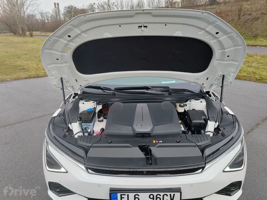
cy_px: 100
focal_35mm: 27
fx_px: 208
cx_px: 134
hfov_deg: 65.3
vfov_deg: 51.4
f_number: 1.9
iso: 100
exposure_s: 1/350
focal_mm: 5.52
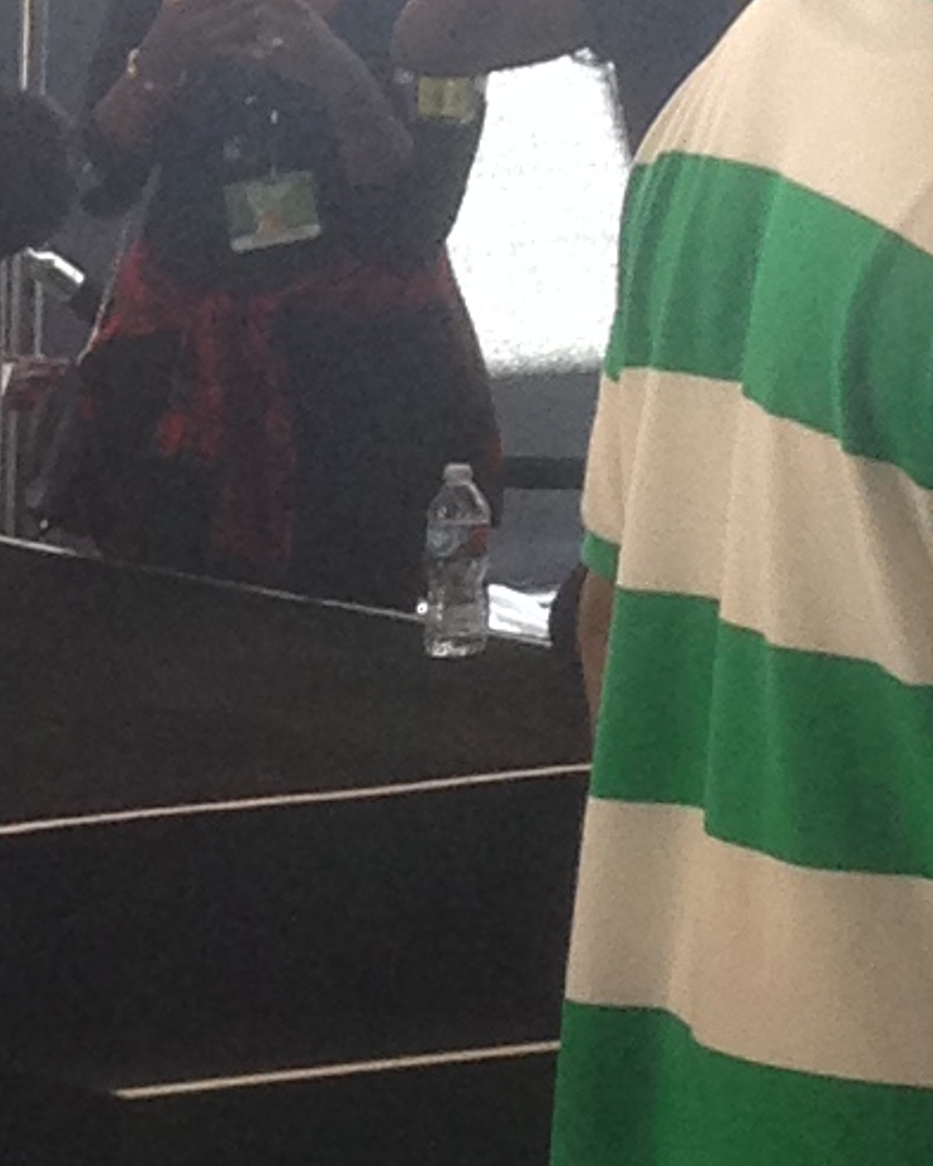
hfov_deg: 7.0
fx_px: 7384
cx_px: -959
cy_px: 1608
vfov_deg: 8.9
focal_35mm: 214
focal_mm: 4.12
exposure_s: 1/120
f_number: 2.4
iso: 80
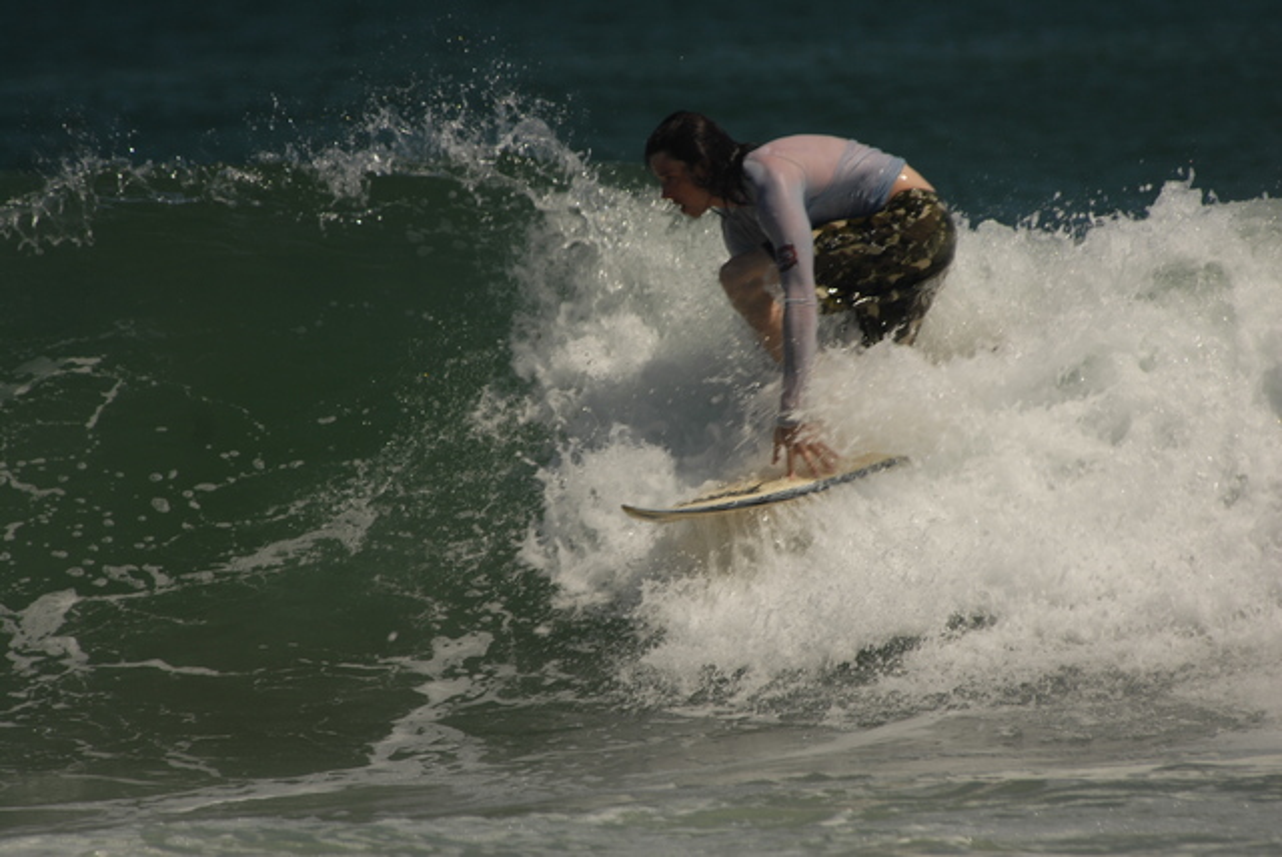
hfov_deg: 3.4
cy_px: 428
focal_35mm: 600
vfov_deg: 2.3
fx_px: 21386
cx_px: 641
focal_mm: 400
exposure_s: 1/320
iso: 100
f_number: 6.3
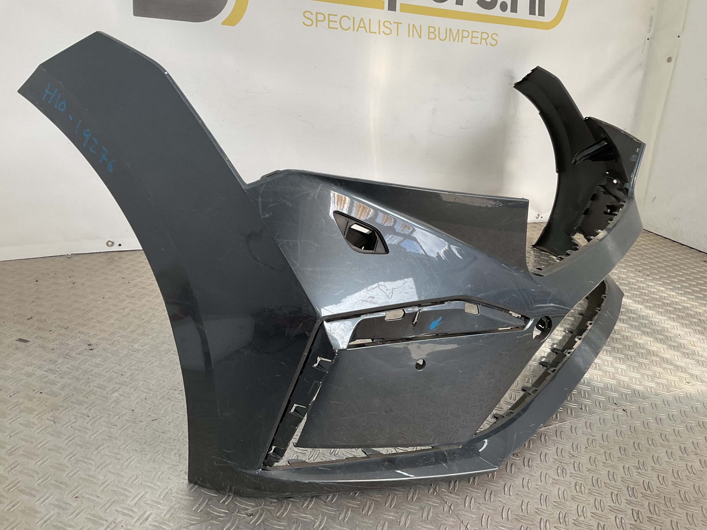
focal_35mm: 29
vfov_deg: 48.2
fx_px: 592
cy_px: 265
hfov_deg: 61.7
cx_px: 354
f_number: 1.8
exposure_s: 1/248
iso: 16
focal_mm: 3
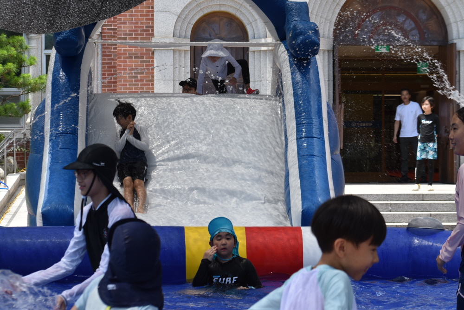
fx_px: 1509
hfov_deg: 17.5
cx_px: 232
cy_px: 155
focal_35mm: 117
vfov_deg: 11.7
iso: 220
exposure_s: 1/250
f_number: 8
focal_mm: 78
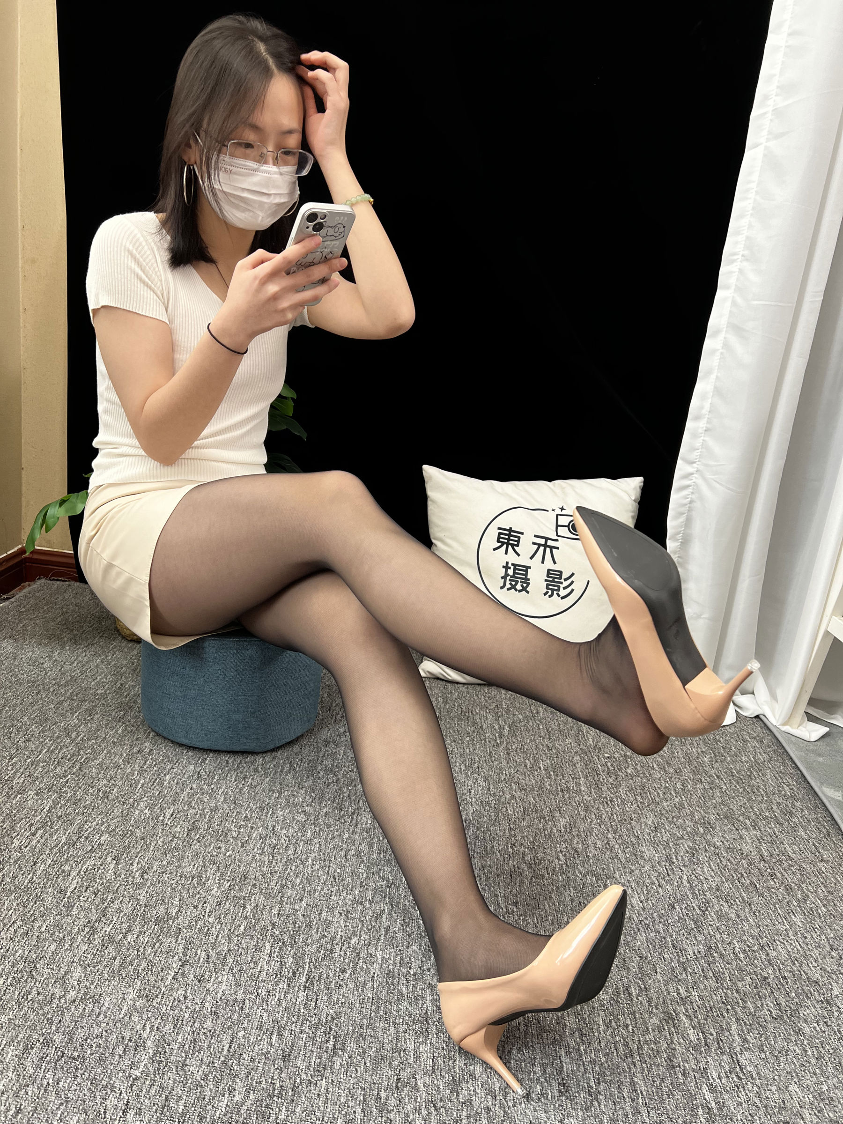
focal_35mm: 26
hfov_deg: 53.1
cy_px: 562
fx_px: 844
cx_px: 422
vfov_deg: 67.3
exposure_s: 1/121
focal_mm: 5.7
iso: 125
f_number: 1.5
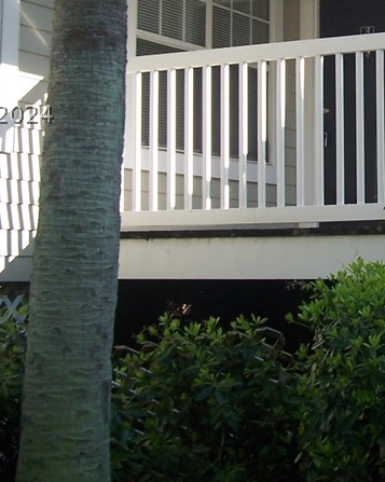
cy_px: 113
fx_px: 1212
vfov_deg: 22.3
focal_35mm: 85
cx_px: 442
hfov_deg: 17.3
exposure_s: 1/250
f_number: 2.8
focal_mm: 6.3
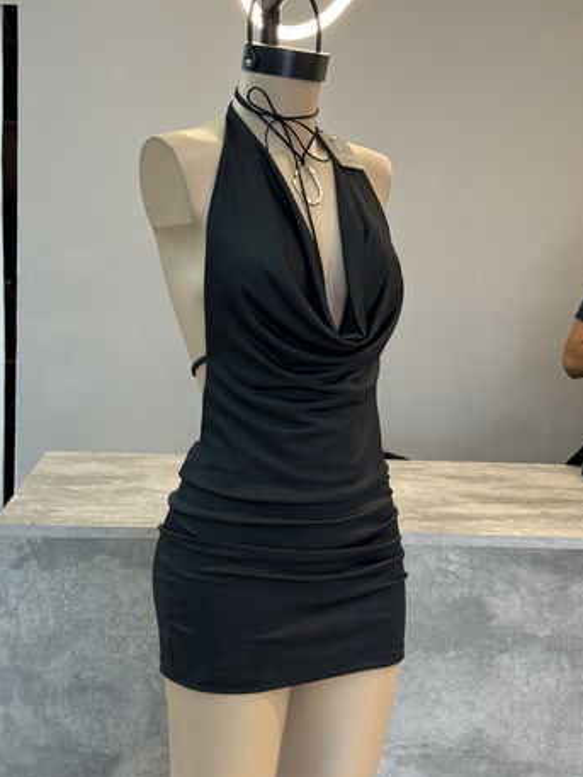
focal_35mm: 56
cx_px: 255
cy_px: 343
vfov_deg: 34.3
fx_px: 1257
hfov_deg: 26.1
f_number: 1.78
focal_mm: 6.76
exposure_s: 1/50
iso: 64
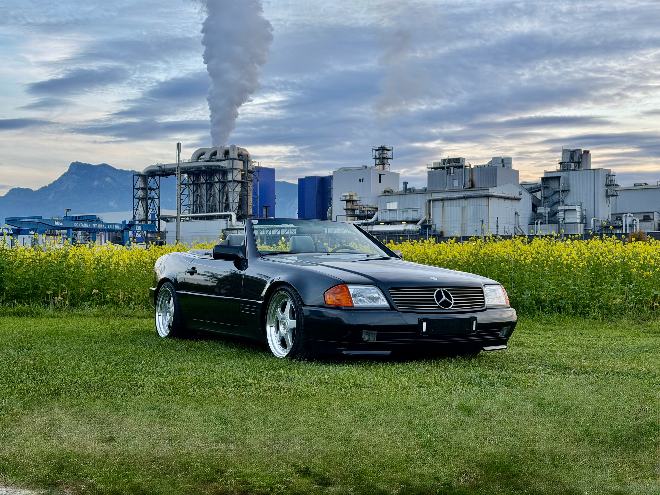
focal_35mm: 48
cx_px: 330
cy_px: 248
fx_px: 915
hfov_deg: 39.7
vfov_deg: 30.3
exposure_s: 1/122
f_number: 1.78
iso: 64
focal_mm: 6.76
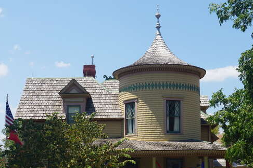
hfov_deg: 27.3
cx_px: 129
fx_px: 520
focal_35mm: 74
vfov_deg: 18.3
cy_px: 122
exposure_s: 1/125
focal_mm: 30
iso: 100
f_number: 11
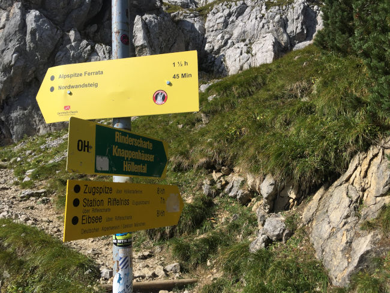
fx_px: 327
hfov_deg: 61.6
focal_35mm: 29
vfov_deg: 48.3
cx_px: 195
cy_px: 146
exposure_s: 1/2475
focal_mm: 4.15
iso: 32
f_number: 2.2
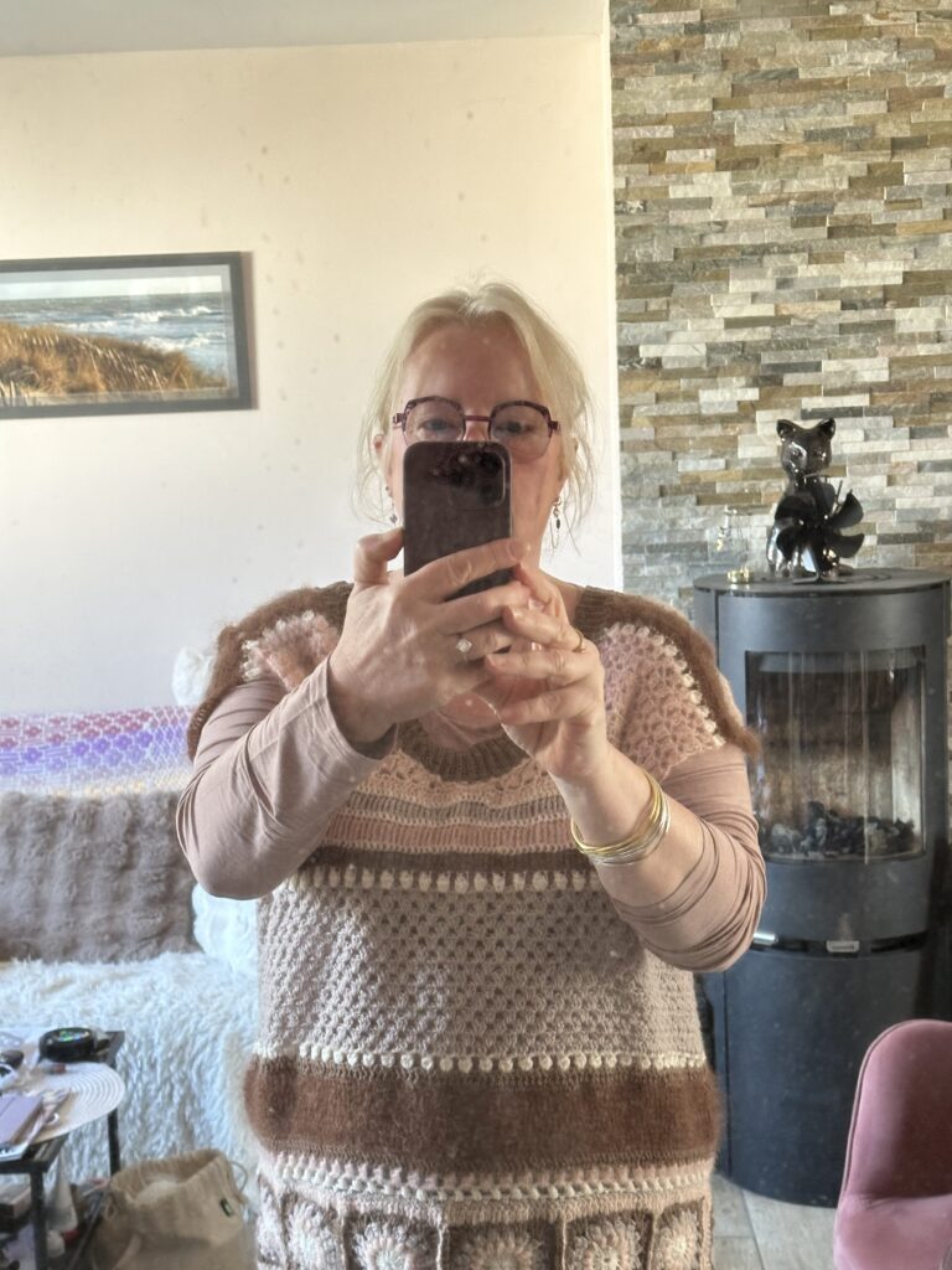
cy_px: 635
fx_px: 1760
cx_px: 476
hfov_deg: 30.3
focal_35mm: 48
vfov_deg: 39.7
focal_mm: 6.86
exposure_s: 1/53
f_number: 1.78
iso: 250
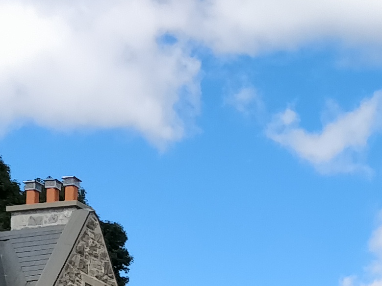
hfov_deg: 13.1
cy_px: 532
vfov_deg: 9.8
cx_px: 592
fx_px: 1567
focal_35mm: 142
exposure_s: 1/1666
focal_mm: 4.1
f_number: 1.7
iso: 200
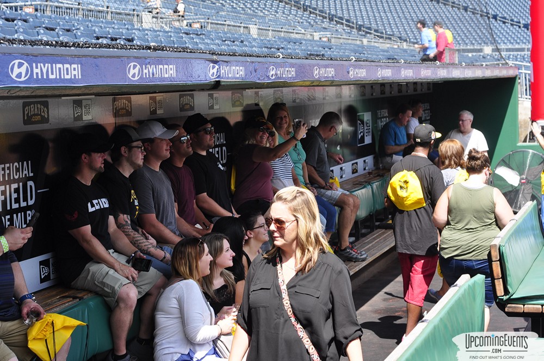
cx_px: 272
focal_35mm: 75
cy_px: 180
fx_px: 1132
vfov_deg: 18.1
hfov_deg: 27.0
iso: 200
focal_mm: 50
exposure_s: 1/320
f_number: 5
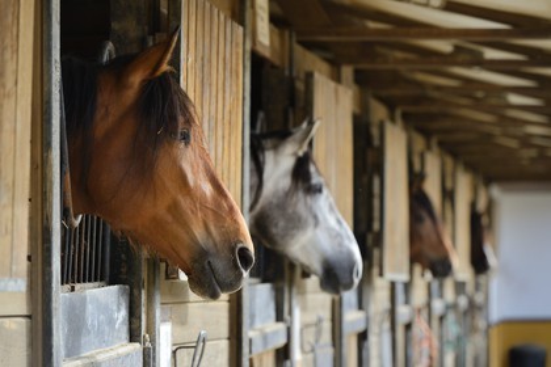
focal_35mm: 165
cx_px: 276
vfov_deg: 8.3
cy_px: 184
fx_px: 2525
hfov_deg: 12.5
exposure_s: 1/400
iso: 400
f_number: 5.6
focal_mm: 165
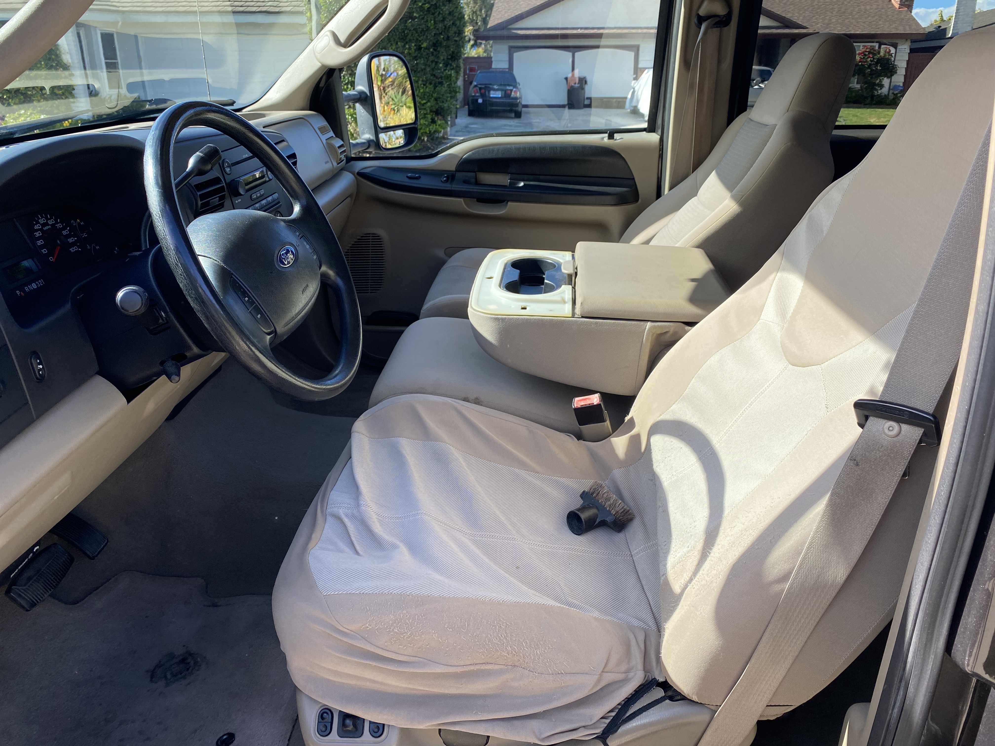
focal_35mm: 26
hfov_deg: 67.3
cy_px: 373
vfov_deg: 53.1
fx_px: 747
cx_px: 498
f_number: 1.8
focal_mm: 4.25
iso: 32
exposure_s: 1/585
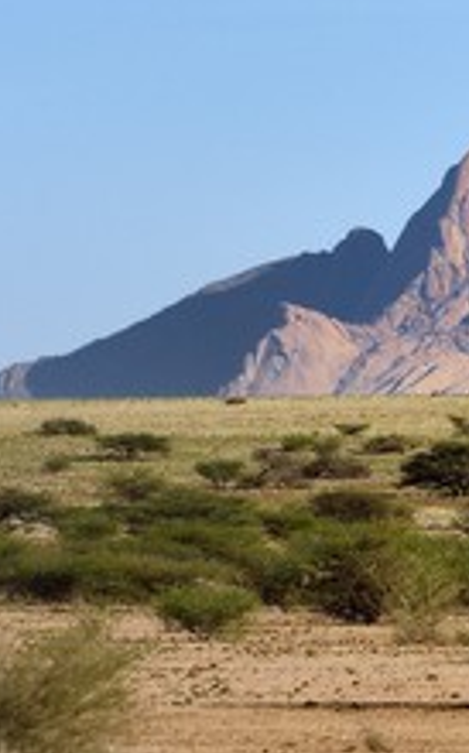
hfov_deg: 3.3
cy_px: 366
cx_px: 705
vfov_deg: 5.4
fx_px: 7997
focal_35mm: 390
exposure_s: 1/3200
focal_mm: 200
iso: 400
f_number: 7.1
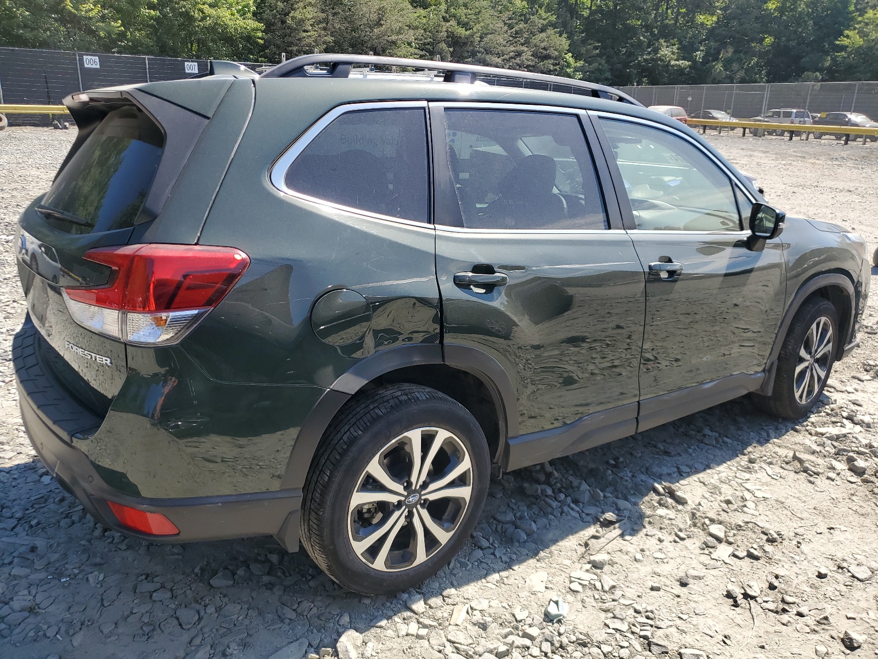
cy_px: 330
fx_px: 659
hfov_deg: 67.3
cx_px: 439
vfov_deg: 53.1
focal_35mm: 26
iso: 50
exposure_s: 1/1667
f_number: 1.5
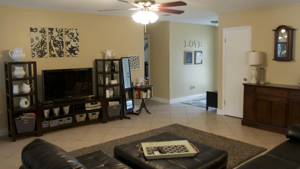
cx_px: 152
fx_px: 255
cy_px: 75
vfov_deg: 36.6
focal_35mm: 32
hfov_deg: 61.0
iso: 800
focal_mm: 20
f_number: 3.2
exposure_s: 1/40
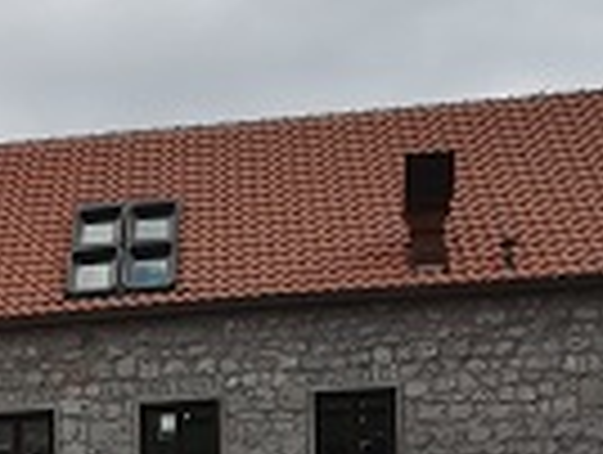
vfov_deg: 14.0
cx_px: -126
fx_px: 1693
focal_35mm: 97
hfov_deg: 19.0
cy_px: 757
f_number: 2.2
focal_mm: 3.83
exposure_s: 1/586
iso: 50
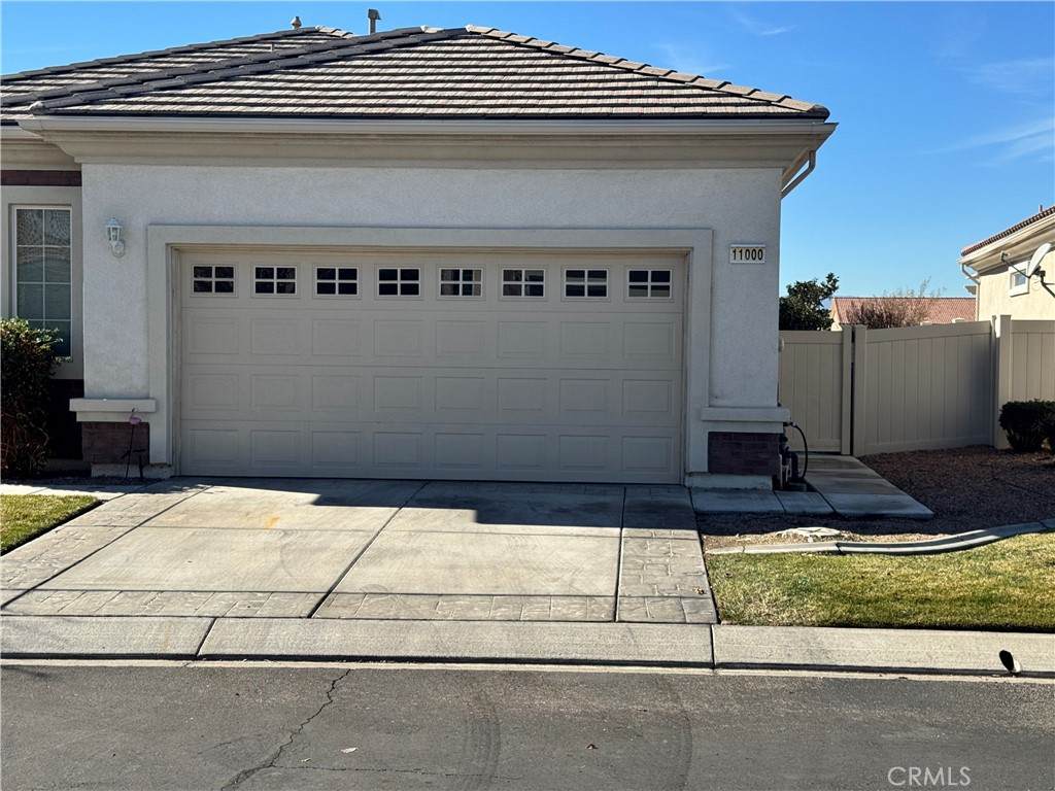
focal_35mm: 48
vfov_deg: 30.3
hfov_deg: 39.7
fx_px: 1463
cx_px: 528
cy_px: 396
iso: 64
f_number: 1.78
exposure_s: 1/4049
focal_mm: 6.76
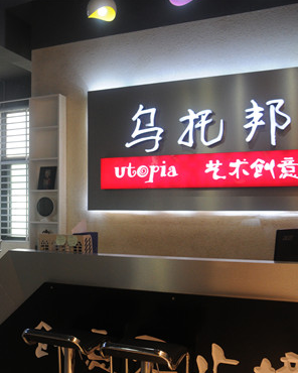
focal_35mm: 41
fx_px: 452
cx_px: 44
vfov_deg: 44.8
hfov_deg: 34.9
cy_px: 197
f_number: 4
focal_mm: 18
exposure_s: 1/60
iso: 640
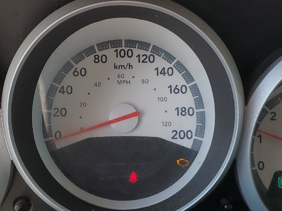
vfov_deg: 24.8
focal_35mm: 59
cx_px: 128
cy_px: 101
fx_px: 481
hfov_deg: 32.7
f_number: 1.5
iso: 50
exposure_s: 1/455
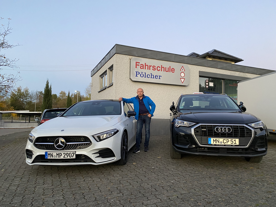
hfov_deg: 67.3
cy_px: 104
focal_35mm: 26
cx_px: 138
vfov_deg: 53.1
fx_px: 207
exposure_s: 1/60
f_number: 1.8
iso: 400
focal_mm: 4.25
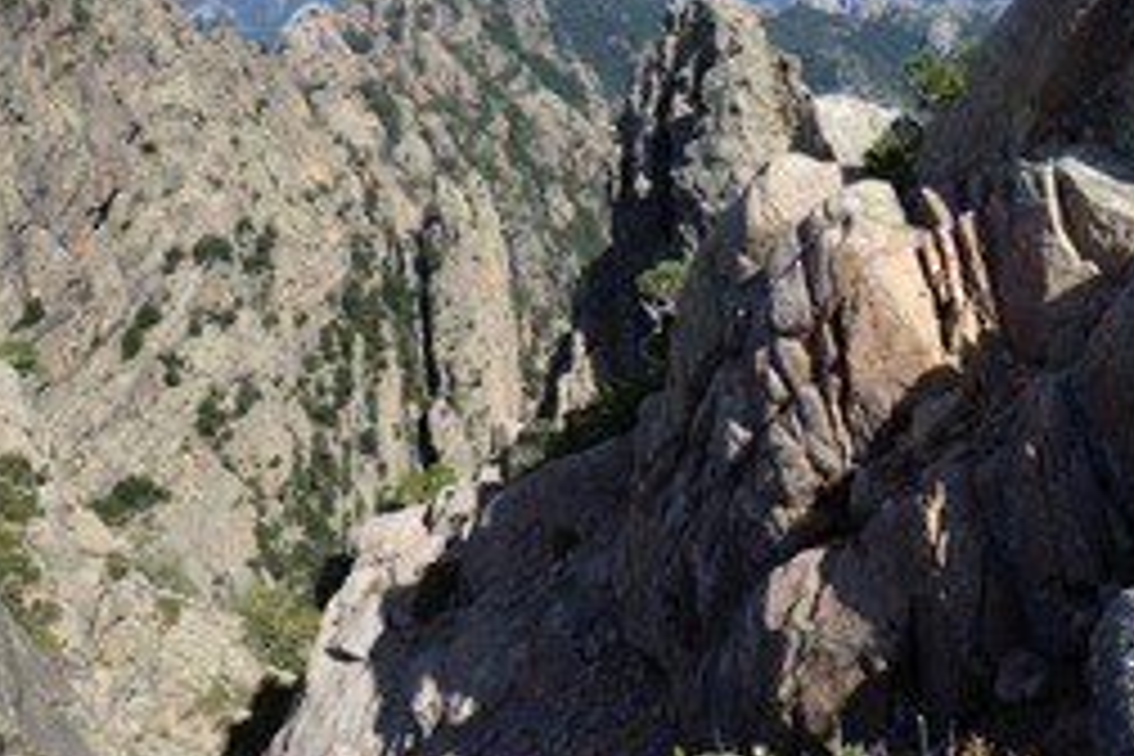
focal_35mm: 25
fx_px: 787
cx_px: 765
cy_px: 166
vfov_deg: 48.8
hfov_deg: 69.3
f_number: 11
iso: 200
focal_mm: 15
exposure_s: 1/250
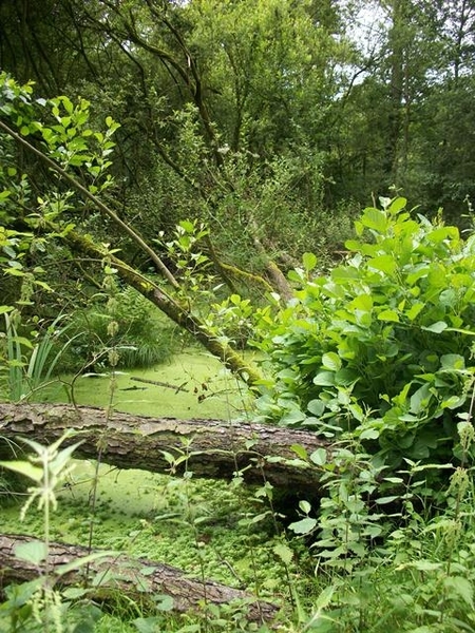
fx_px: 585
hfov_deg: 44.2
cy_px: 316
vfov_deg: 56.8
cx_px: 238
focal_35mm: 32
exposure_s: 1/160
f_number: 2.9
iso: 80
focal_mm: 5.7
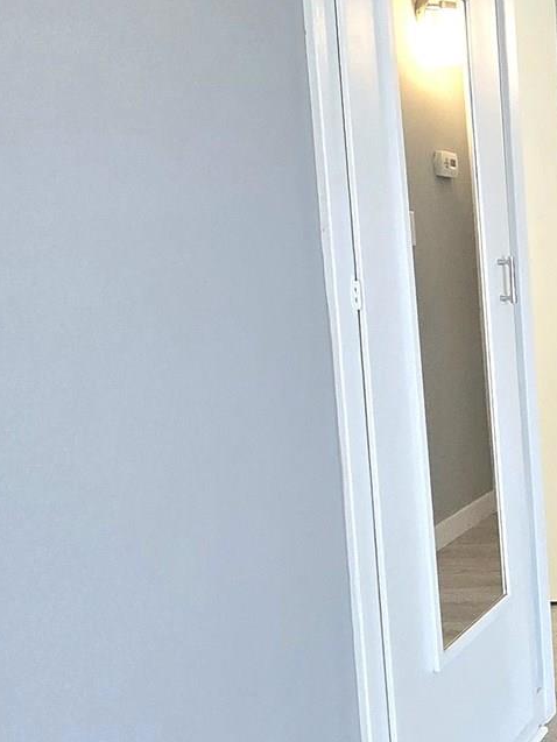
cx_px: 938
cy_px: 333
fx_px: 1008
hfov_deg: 22.2
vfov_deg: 40.4
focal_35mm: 47
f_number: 2.2
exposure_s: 1/60.2
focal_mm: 1.7
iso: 125
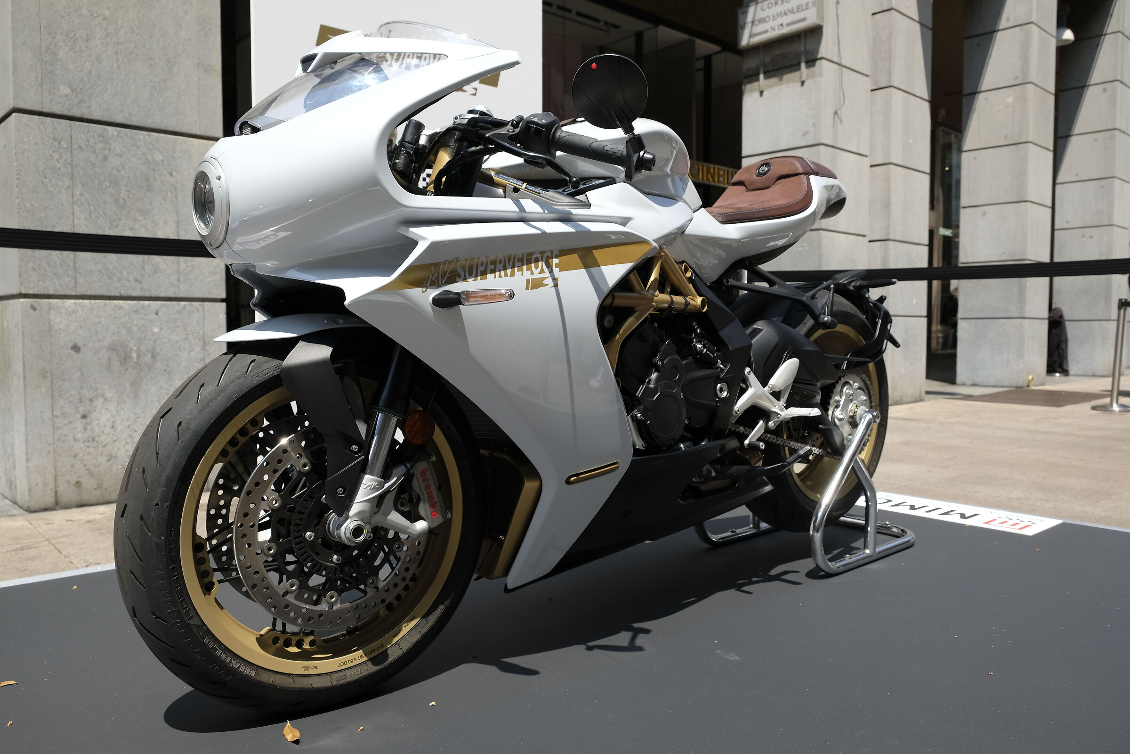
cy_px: 377
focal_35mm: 27
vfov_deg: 47.9
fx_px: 847
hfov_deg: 67.4
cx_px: 565
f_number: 5.6
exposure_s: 1/420
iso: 200
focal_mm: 18
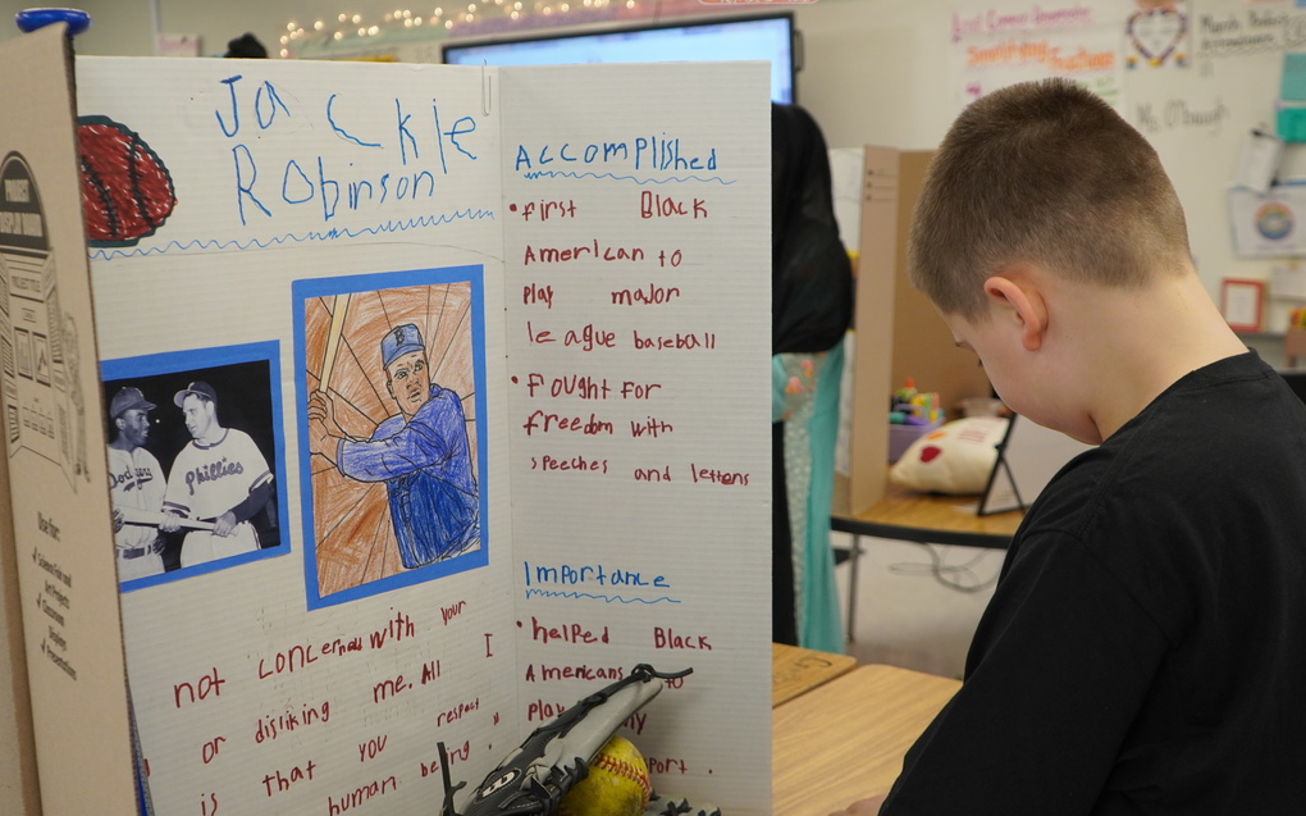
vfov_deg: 29.8
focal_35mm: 43
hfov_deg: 46.2
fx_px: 1530
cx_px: 654
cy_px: 421
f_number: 4
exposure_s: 1/160
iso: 1000
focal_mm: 28
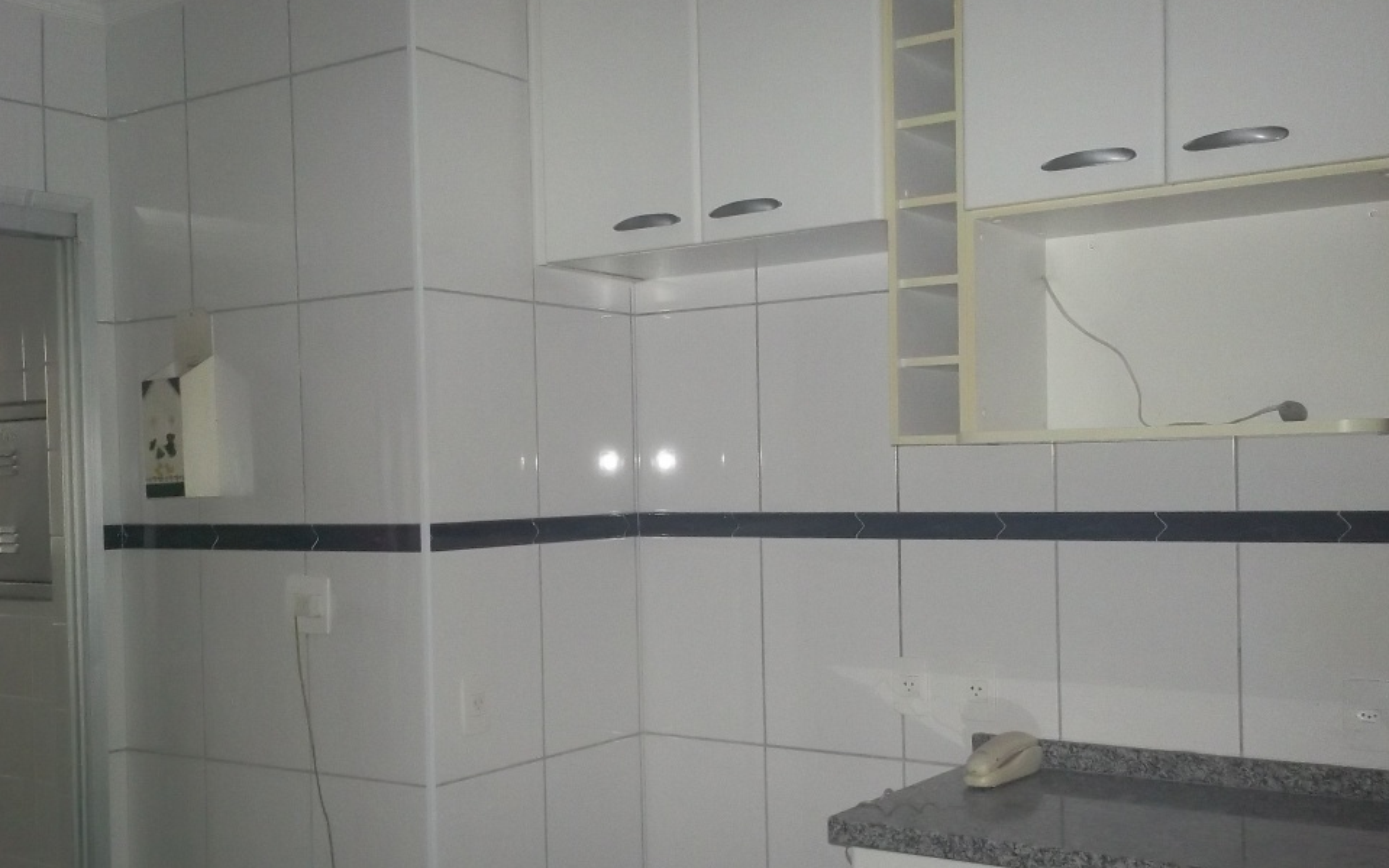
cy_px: 499
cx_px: 694
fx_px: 1628
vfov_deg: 29.8
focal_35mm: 43
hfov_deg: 46.2
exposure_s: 1/60
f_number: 4.5
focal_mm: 6.3
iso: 360
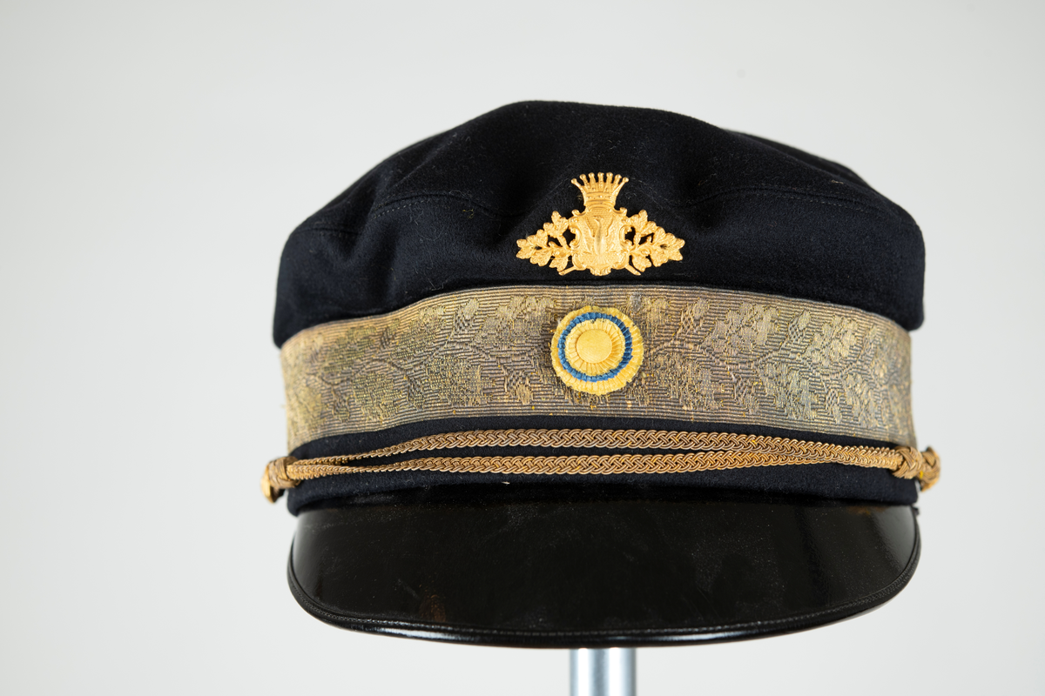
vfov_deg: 22.6
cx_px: 522
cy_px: 348
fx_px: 1742
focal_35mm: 60
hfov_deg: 33.4
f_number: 8
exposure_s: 1/160
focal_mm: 60
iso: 200
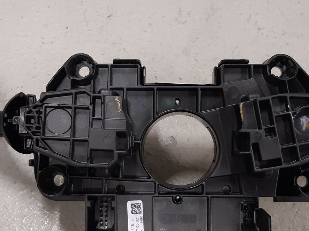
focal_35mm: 55
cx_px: 156
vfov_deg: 26.5
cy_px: 141
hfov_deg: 34.9
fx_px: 491
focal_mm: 3.93
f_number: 1.7
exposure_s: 1/50
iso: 160
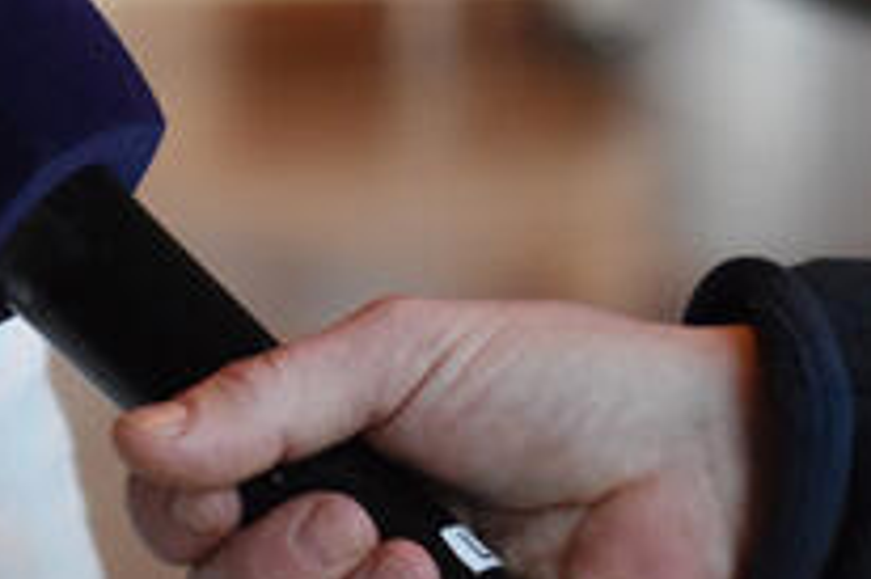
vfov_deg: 3.3
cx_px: -490
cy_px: -467
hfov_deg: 5.0
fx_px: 9863
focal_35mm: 408
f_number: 2.8
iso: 1600
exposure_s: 1/640
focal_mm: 70
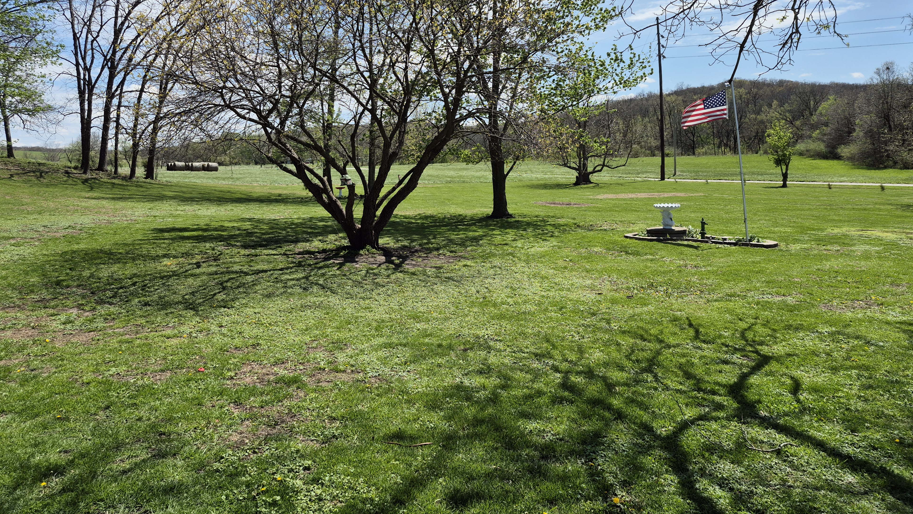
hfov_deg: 71.9
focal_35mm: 26
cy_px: 177
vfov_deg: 43.8
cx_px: 465
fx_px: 629
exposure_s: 1/2440
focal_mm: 5.4
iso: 25
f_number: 1.8
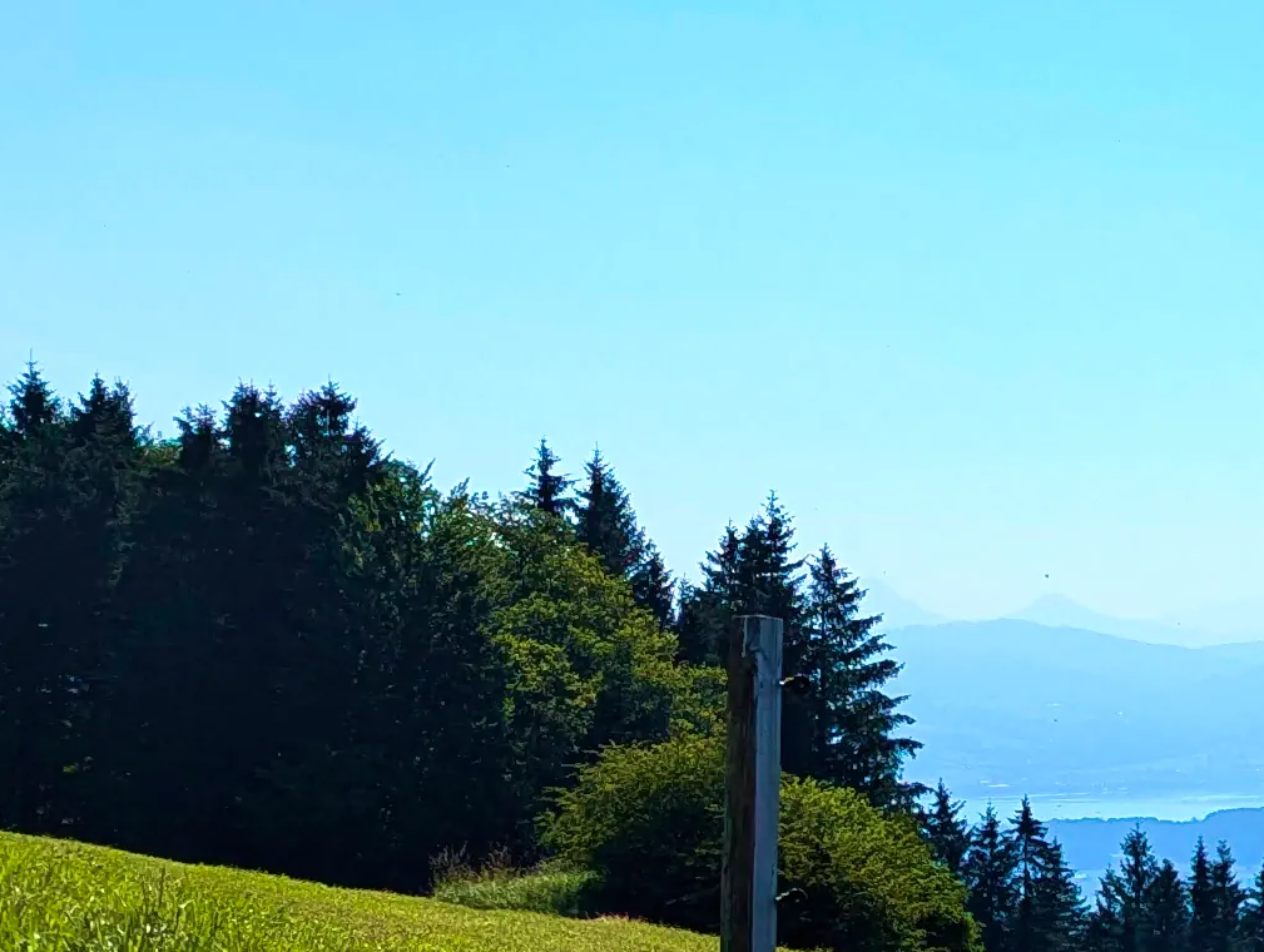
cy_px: 631
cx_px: 2252
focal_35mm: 97
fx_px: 3547
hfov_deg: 16.8
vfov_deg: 15.3
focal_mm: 6.81
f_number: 1.85
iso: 52
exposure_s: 1/4184
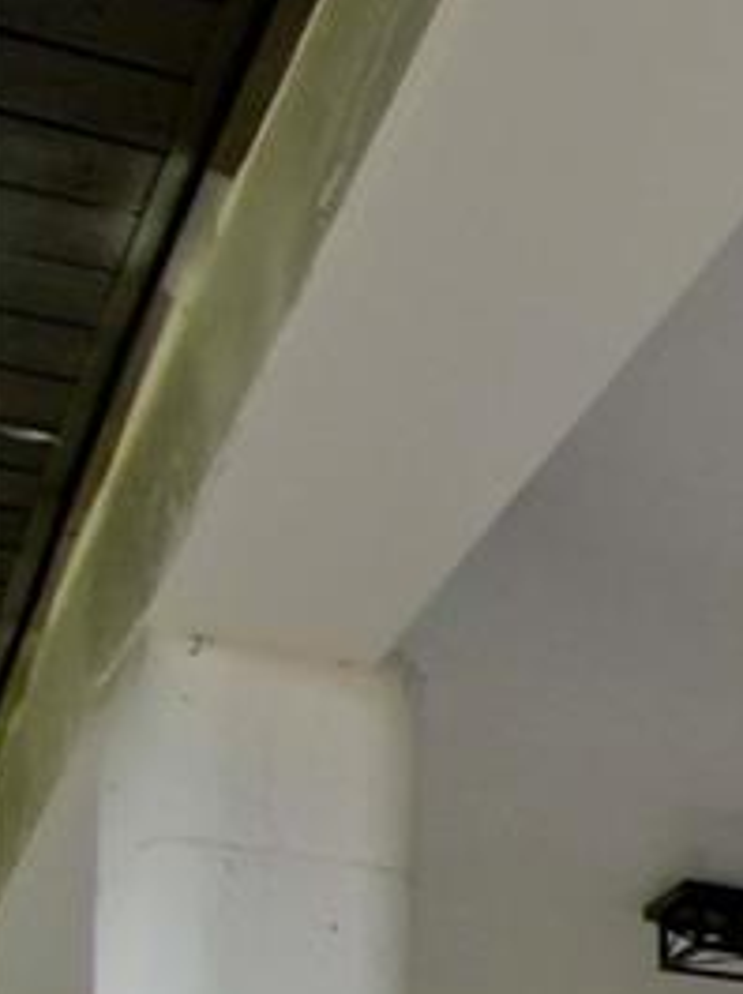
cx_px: 2980
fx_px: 2751
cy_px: 1605
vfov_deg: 17.7
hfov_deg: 8.2
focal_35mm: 96
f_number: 14
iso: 800
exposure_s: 1/200
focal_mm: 11
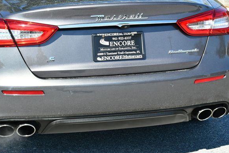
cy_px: 75
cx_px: 120
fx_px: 668
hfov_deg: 19.4
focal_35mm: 105
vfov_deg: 13.1
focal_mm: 48
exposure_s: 1/250
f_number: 8
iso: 180
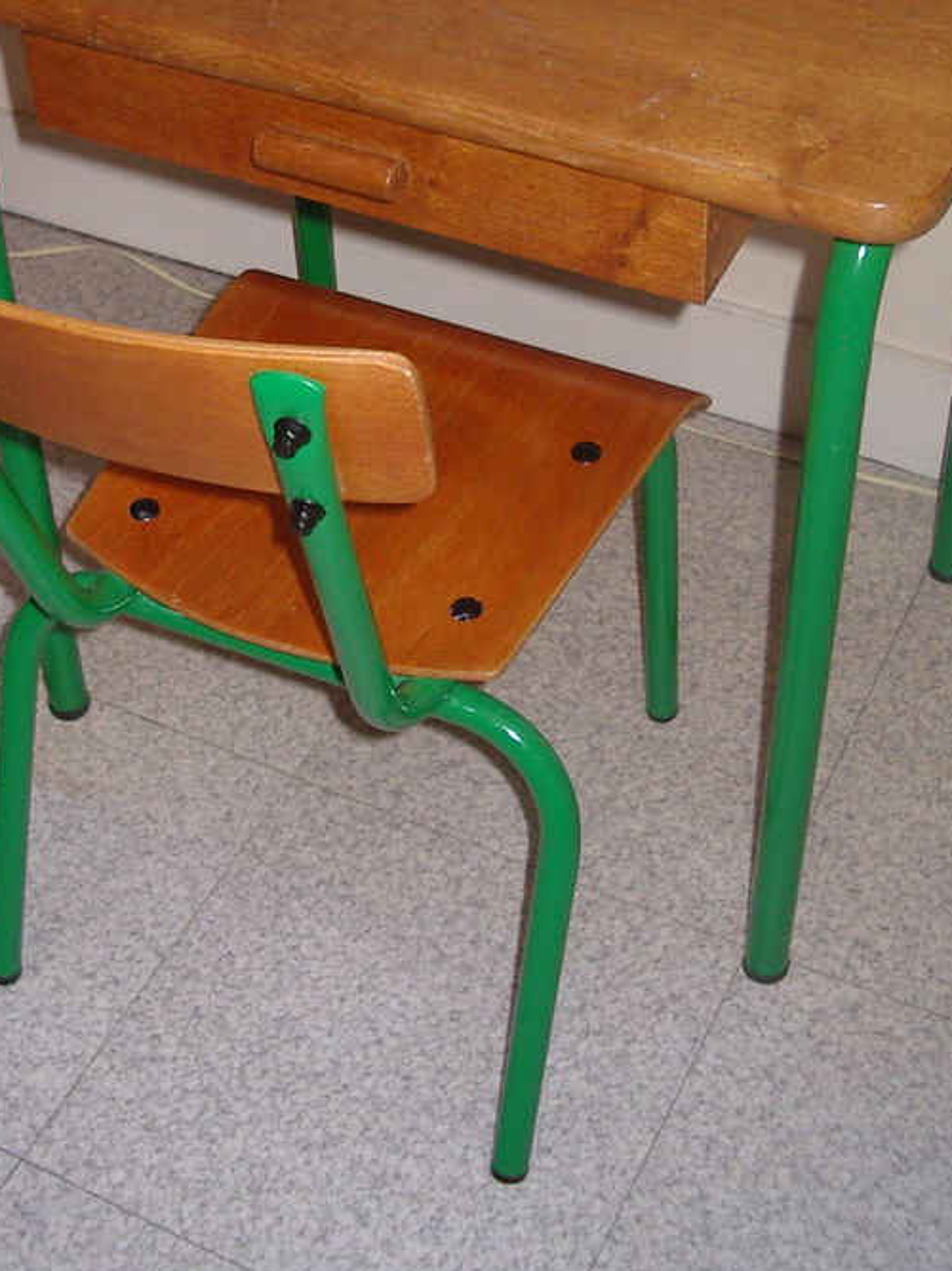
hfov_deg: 25.6
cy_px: 343
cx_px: 430
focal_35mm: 57
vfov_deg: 33.2
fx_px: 2091
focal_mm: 5.8
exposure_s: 1/60
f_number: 2.6
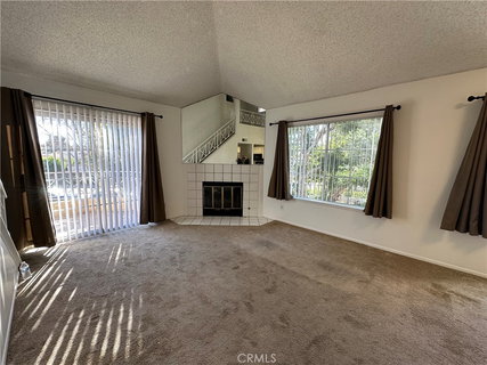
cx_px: 244
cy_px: 182
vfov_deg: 85.6
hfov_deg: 102.1
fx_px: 197
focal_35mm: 14
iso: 100
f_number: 2.2
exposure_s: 1/120
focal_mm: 2.22
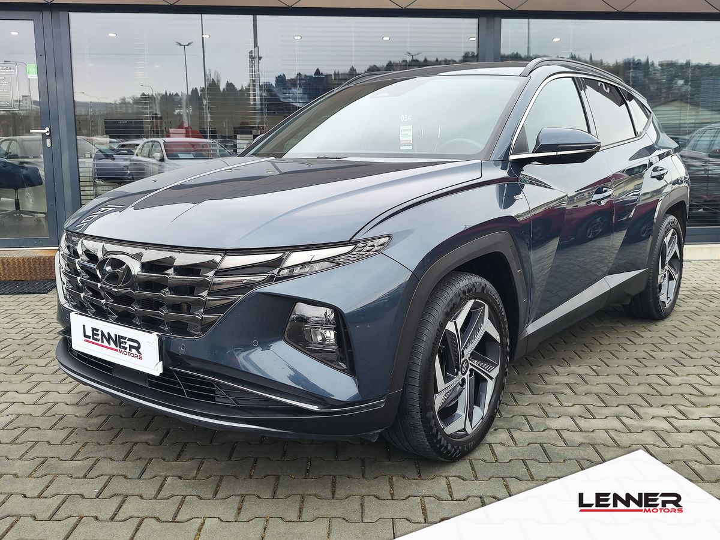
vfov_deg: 58.9
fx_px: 478
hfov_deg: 73.9
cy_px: 270
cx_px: 360
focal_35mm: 23
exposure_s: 1/100
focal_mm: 7.01
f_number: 1.69
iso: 177
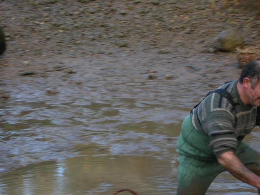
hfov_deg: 21.5
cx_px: 130
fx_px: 683
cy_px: 98
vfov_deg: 16.2
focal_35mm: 91
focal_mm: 15.2
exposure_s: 1/30
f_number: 4.5
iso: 56
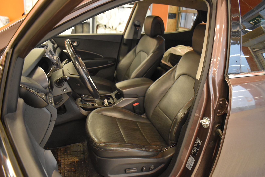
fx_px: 199
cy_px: 88
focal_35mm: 27
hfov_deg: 67.4
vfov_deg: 47.9
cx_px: 132
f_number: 3.5
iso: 2800
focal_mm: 18
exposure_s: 1/60
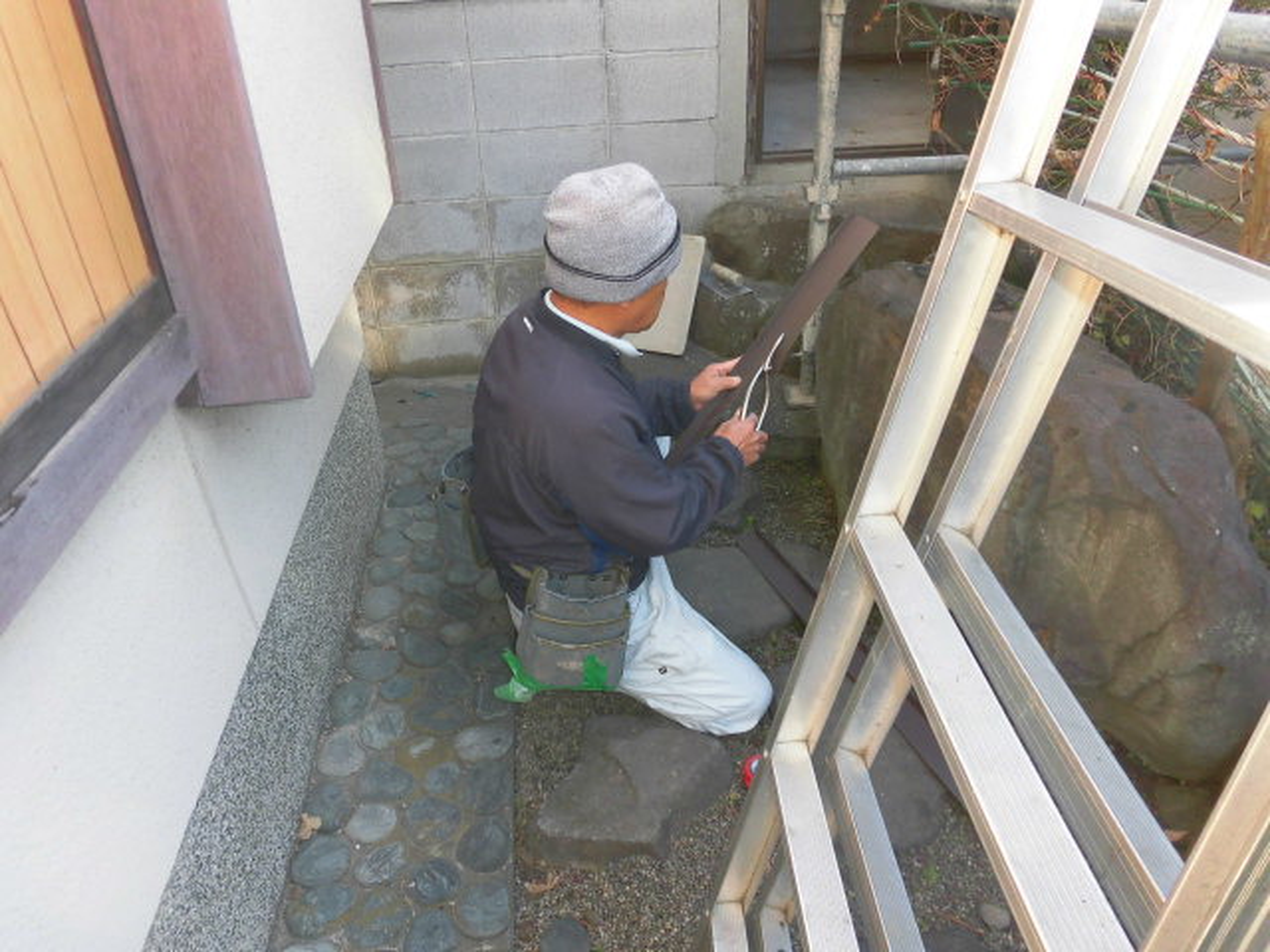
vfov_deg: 56.8
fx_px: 881
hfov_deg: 71.6
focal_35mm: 24
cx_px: 635
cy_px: 476
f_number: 3.1
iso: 100
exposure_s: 1/60
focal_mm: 4.3
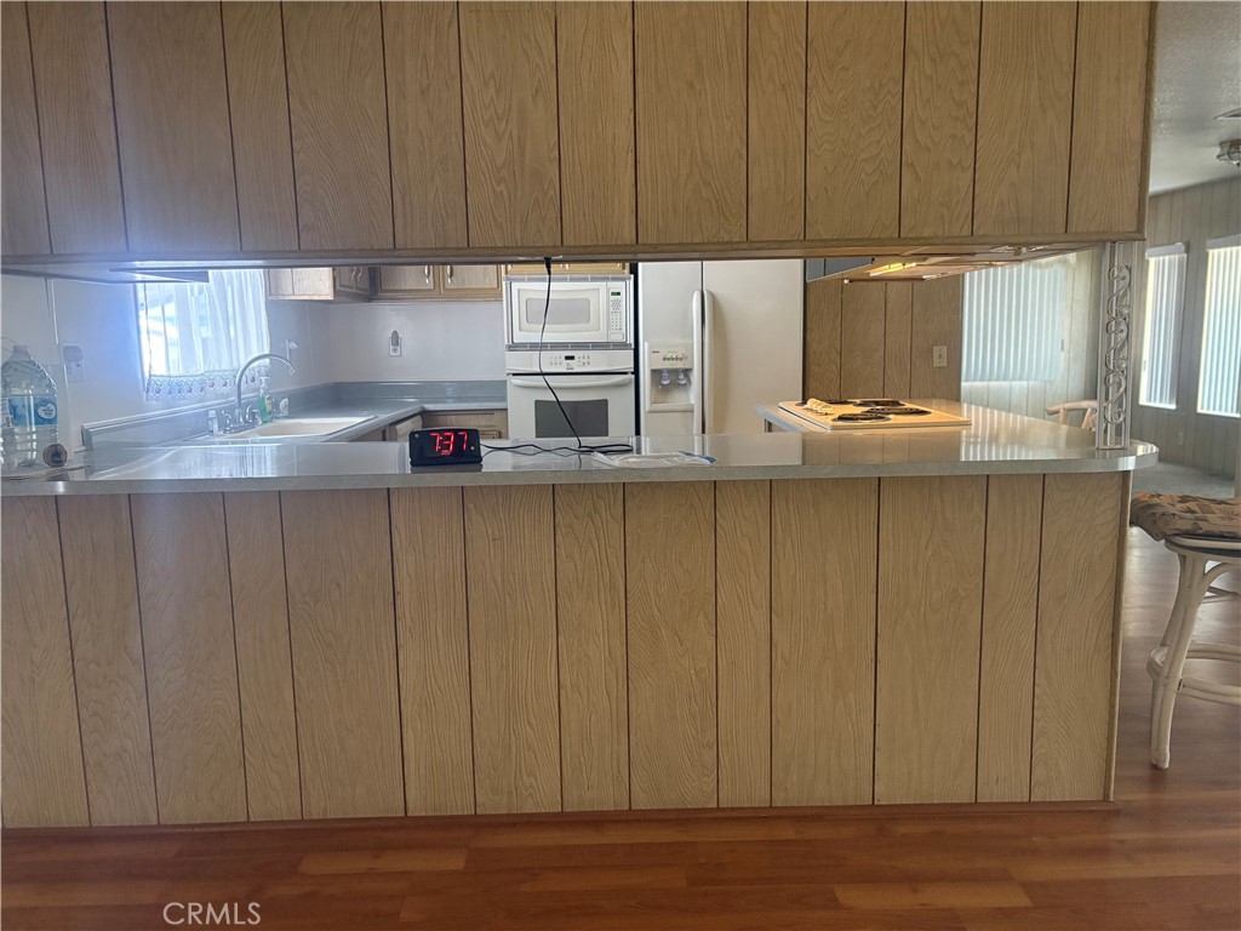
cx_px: 620
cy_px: 466
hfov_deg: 67.3
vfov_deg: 53.1
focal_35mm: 26
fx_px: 932
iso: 400
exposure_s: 1/40
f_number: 1.6
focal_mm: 5.96
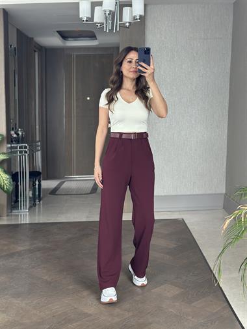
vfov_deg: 39.6
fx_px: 456
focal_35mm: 48
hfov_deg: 30.3
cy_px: 164
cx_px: 124
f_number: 1.78
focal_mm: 6.86
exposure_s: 1/96
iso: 125
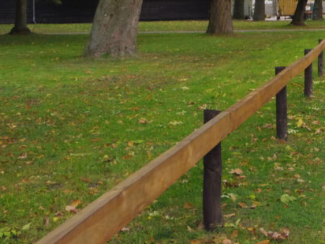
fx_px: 770
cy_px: -34
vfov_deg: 17.3
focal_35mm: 82
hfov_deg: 22.6
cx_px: 350
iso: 250
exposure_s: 1/125
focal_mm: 6
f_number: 4
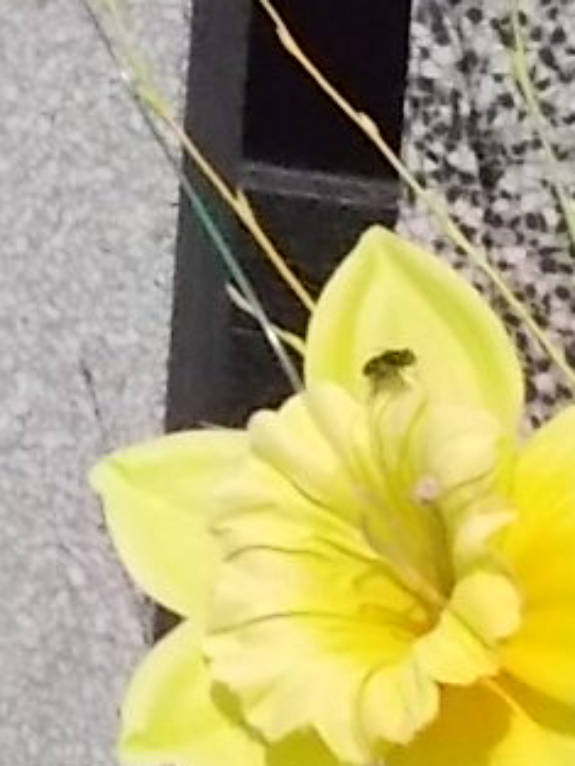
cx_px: -414
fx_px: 2944
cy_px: -237
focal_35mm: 133
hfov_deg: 10.6
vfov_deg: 14.2
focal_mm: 4.6
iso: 400
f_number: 8
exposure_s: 1/2000
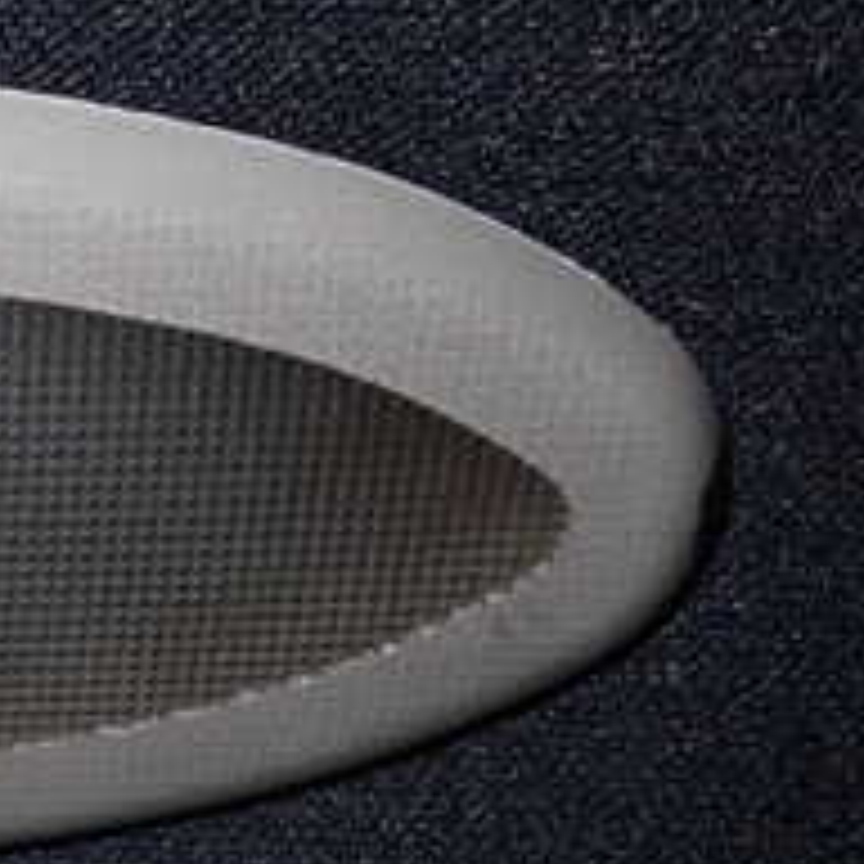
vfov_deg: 20.8
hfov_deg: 18.5
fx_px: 2344
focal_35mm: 83
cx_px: -436
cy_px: 320
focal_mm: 5.4
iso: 250
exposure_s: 1/30
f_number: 6.3
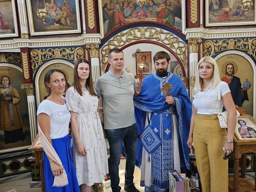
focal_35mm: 25
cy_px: 93
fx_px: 185
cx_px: 137
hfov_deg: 69.3
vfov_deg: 54.9
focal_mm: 6.3
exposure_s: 1/120
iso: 800
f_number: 1.7
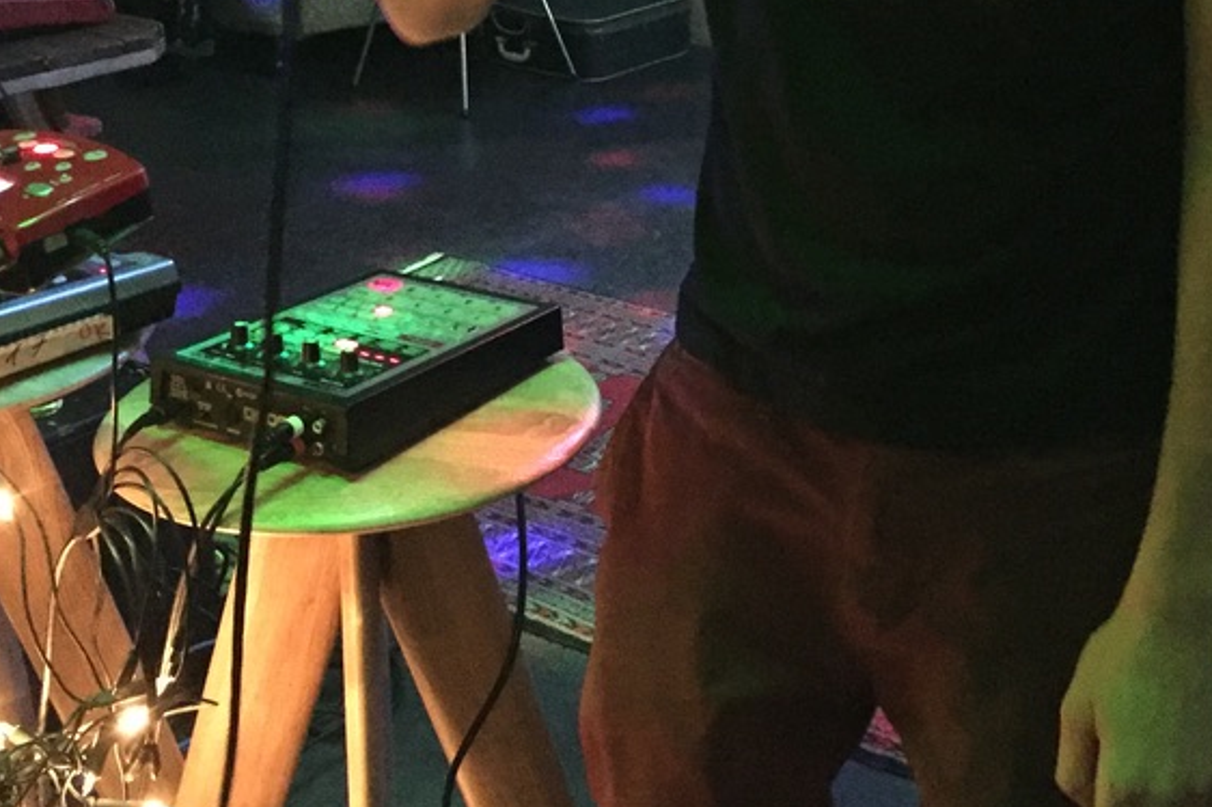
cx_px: 755
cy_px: 76
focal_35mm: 55
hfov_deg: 36.1
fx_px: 1851
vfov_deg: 23.9
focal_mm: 4.15
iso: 1600
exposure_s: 1/17
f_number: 2.2
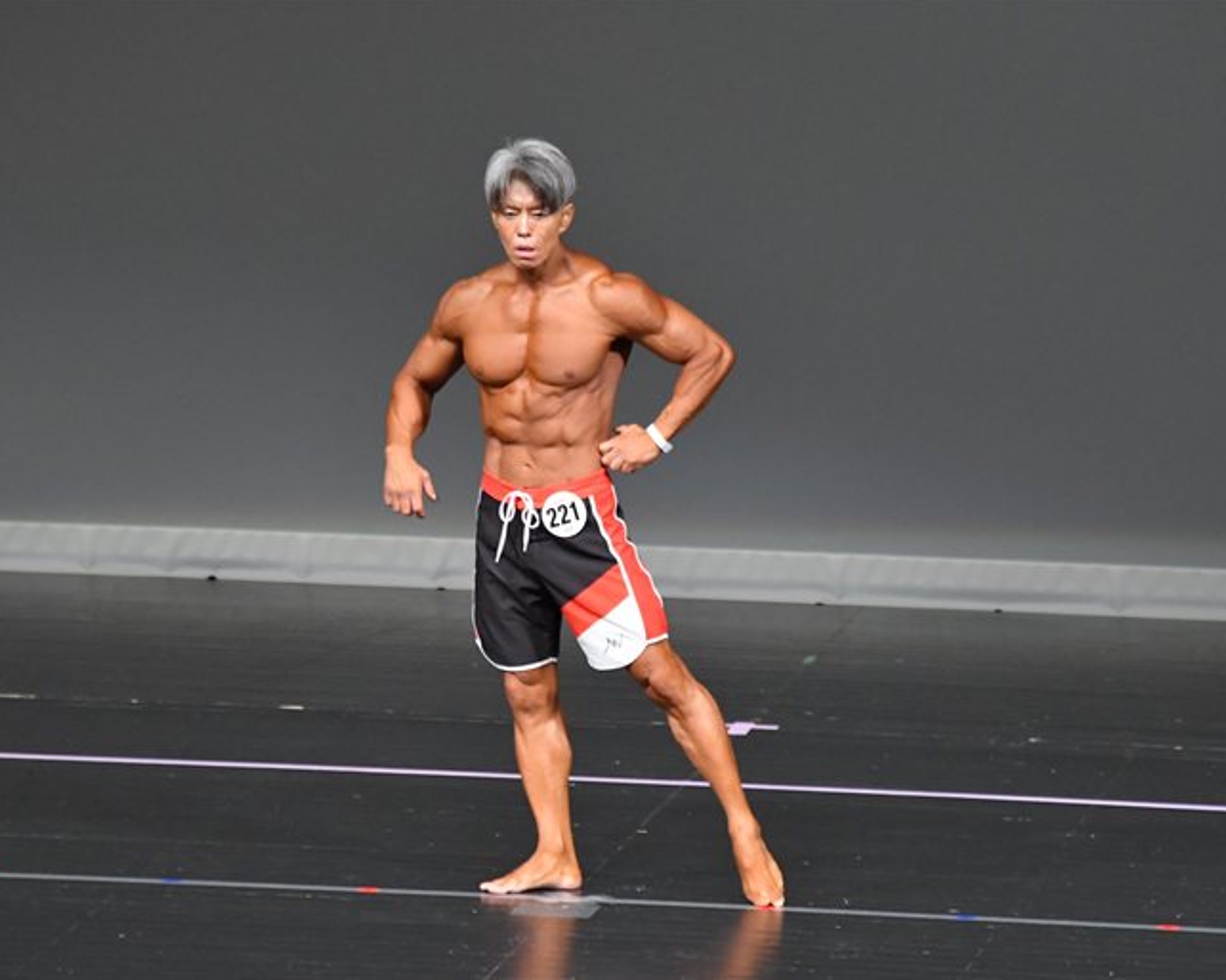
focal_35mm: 357
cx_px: 658
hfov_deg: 5.4
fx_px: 12948
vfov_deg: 4.3
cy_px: 489
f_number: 5.6
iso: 5000
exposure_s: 1/400
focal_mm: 210
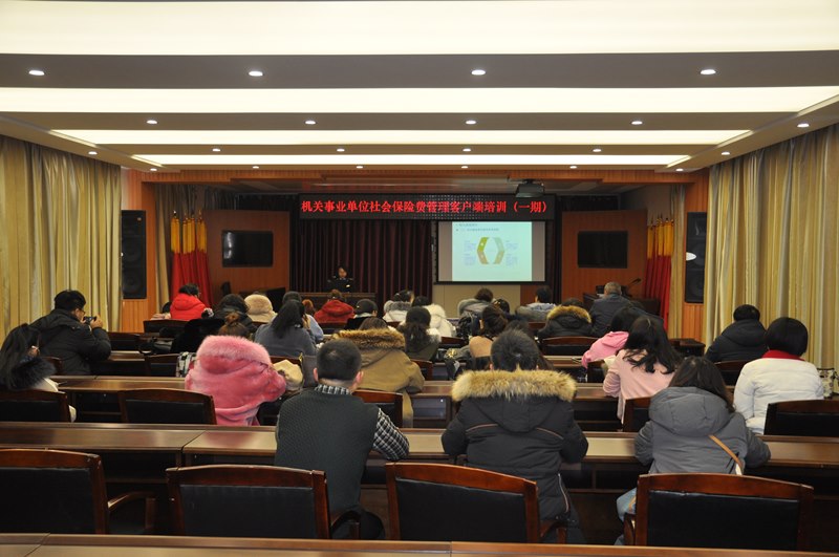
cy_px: 278
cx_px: 420
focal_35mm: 33
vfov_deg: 39.9
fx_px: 768
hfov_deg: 57.3
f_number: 4
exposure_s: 1/125
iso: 640
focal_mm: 22
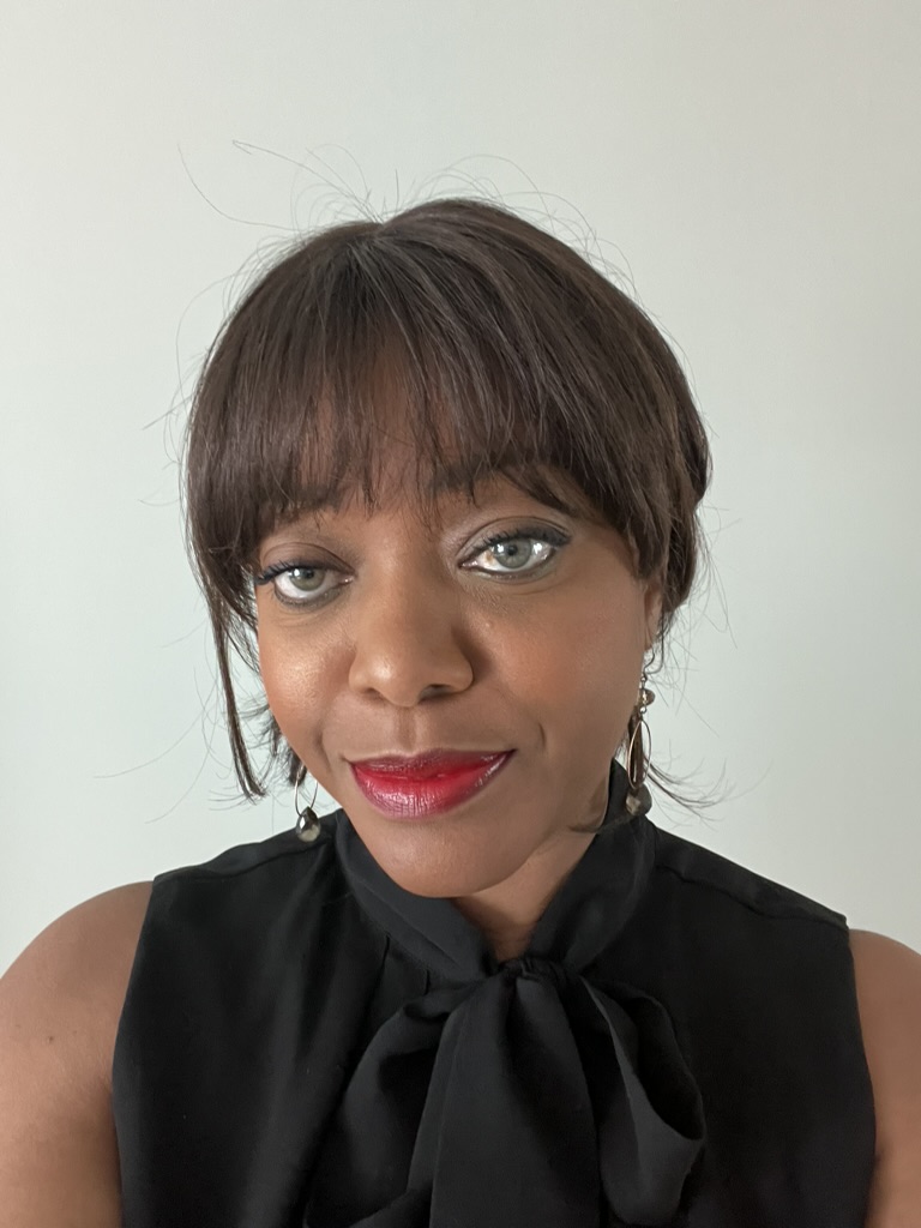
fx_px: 1064
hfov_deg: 46.8
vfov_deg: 60.0
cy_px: 614
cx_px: 460
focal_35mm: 30
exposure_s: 1/20
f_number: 2.2
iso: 640
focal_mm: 2.71
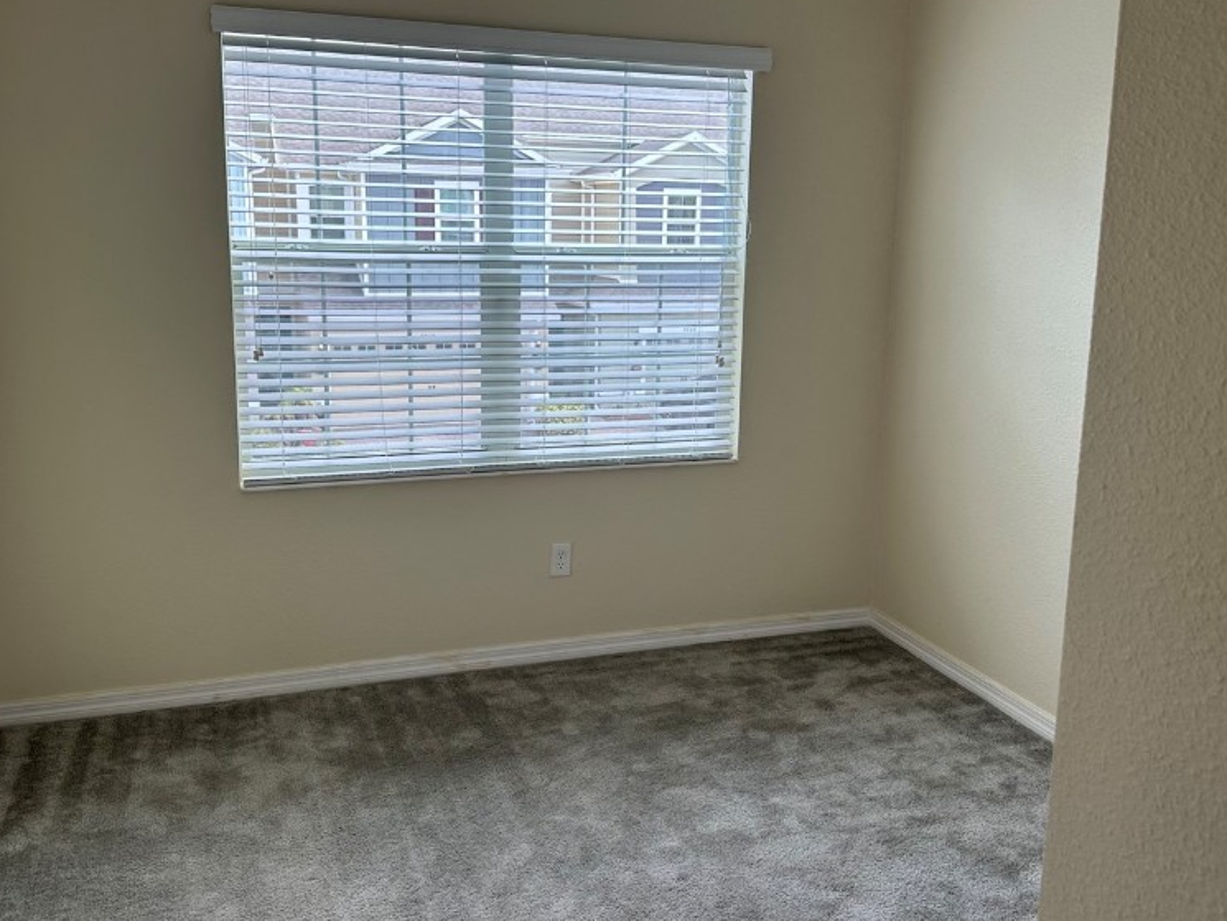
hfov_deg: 55.3
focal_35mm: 33
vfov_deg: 42.9
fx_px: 1170
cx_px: 609
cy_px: 425
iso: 64
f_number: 1.78
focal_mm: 6.86
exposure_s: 1/166
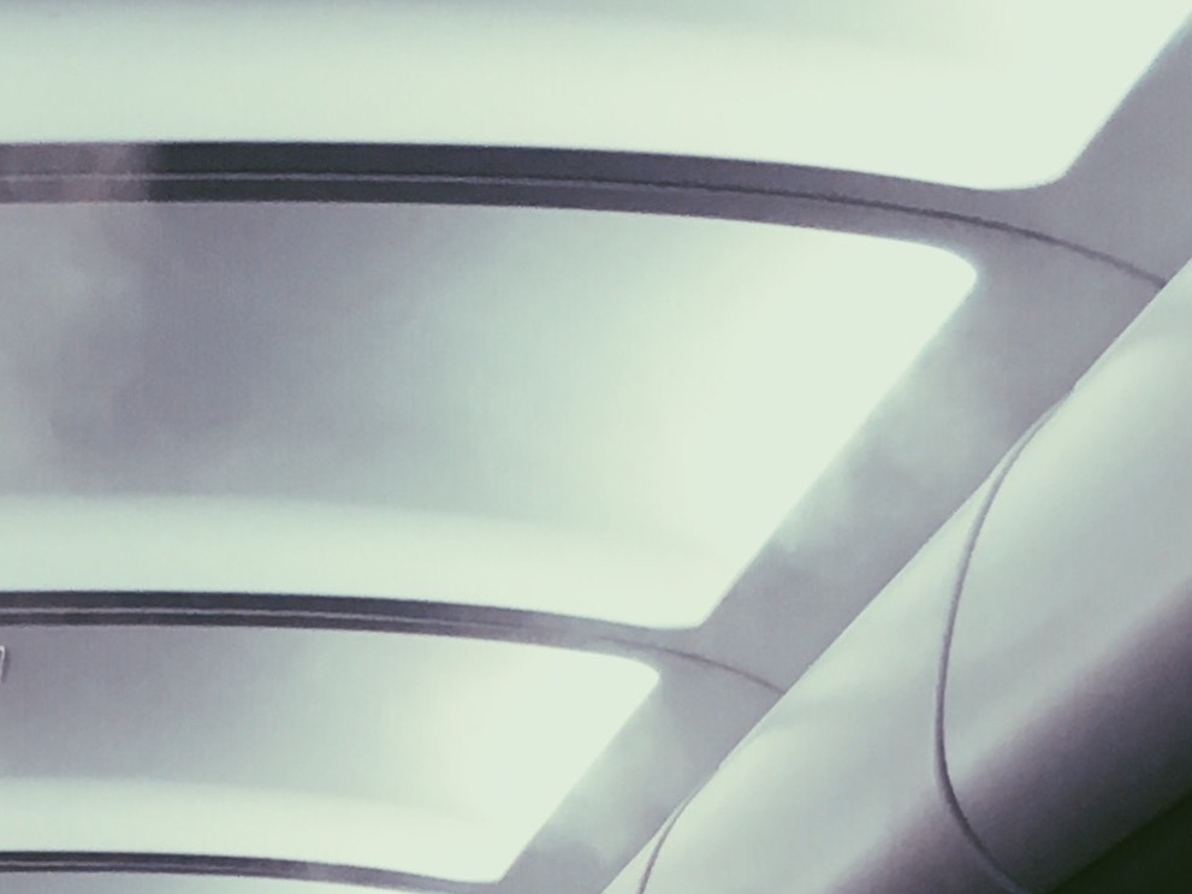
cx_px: -210
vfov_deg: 12.1
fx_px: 4063
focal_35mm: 118
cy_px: 1247
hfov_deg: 16.1
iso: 25
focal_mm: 4.15
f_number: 2.2
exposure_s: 1/30
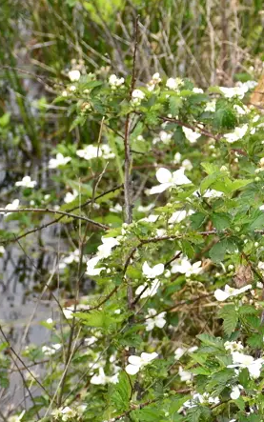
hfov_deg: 7.3
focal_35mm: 174
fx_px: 2002
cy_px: 205
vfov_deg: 12.0
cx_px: 468
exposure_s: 1/250
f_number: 7.1
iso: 200
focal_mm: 42
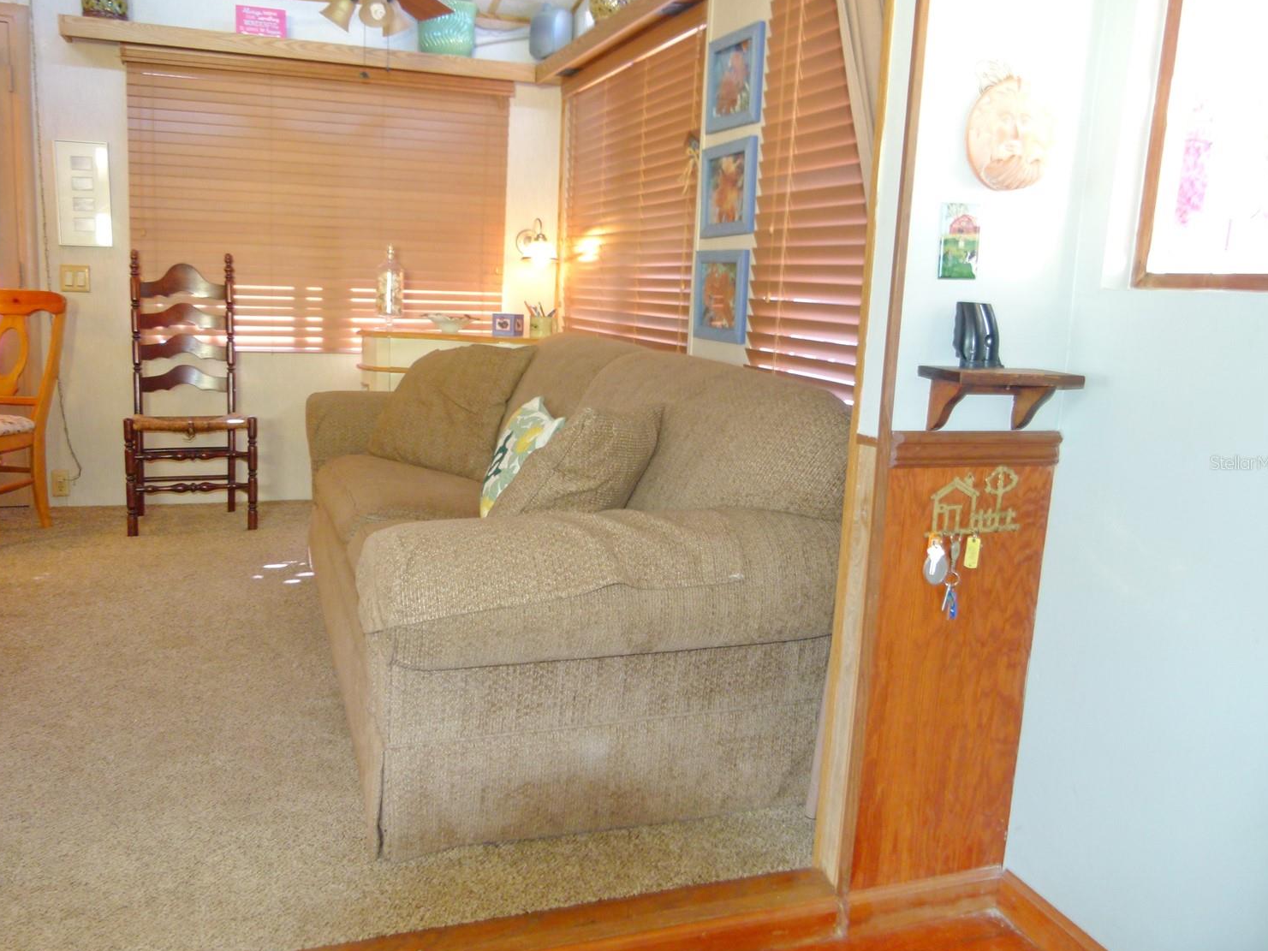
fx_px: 989
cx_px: 606
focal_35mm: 27
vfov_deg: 51.4
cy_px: 462
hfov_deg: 65.3
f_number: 2.8
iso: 100
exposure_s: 1/8
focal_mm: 4.5
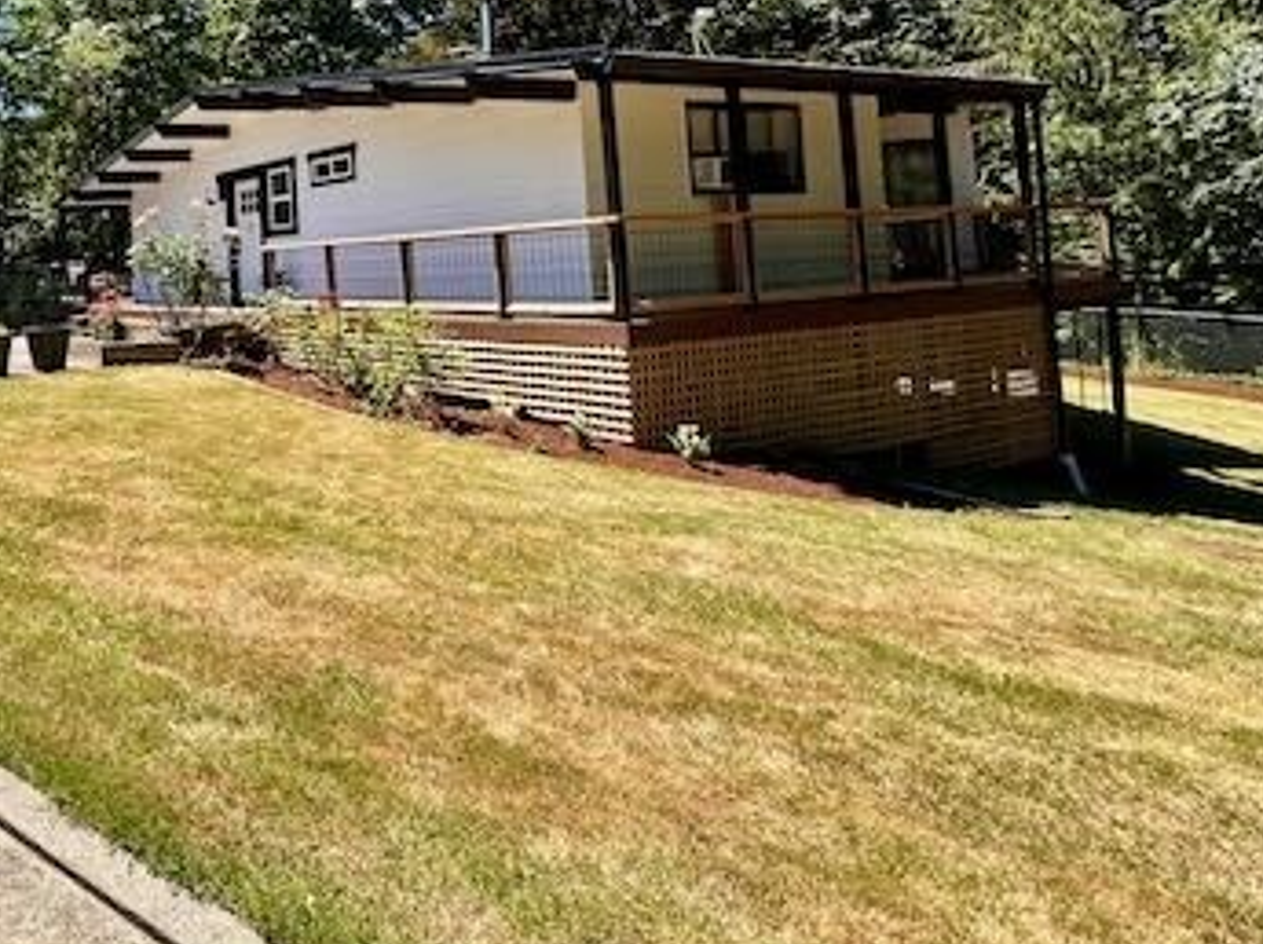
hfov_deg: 57.3
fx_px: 948
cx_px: 113
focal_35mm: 26
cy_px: 234
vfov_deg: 50.7
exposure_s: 1/917
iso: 40
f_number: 2.2
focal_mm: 2.22
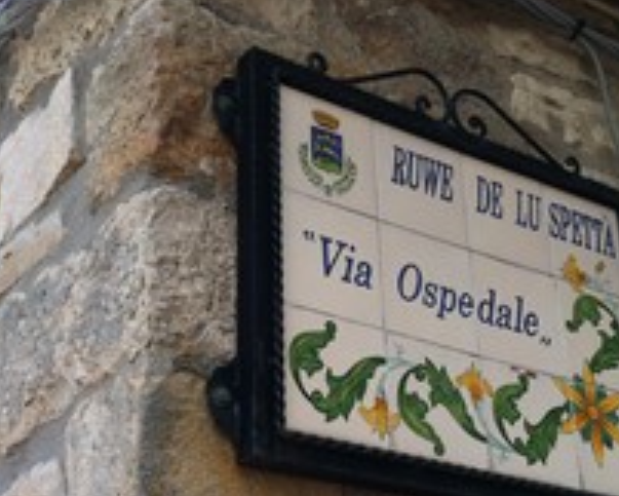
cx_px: 293
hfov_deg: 27.9
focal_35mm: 68
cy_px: 285
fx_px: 1246
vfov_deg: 22.5
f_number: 2.8
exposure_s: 1/397
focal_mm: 3.85
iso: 80
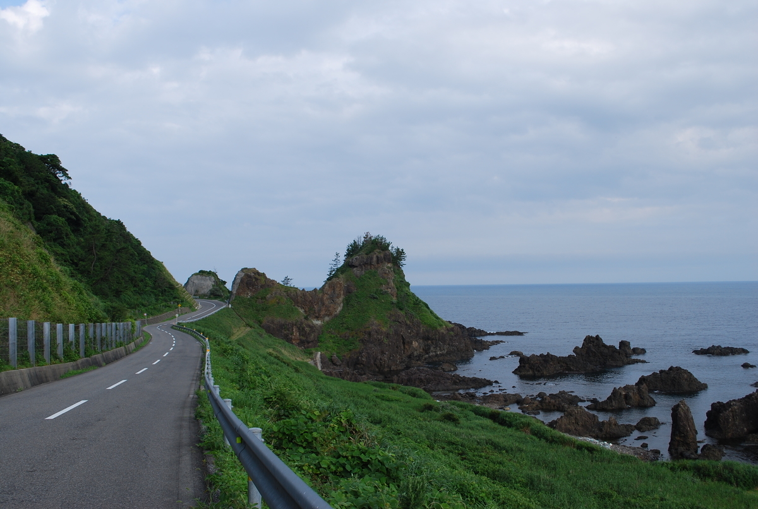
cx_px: 379
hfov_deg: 57.1
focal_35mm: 33
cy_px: 254
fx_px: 696
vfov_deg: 40.2
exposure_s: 1/200
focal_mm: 22
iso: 100
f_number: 7.1
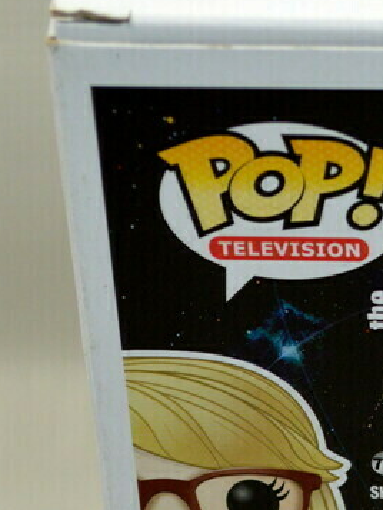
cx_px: 487
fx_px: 2664
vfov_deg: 10.8
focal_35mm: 181
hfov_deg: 8.1
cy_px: 504
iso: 400
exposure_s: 1/125
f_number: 5
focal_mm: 35
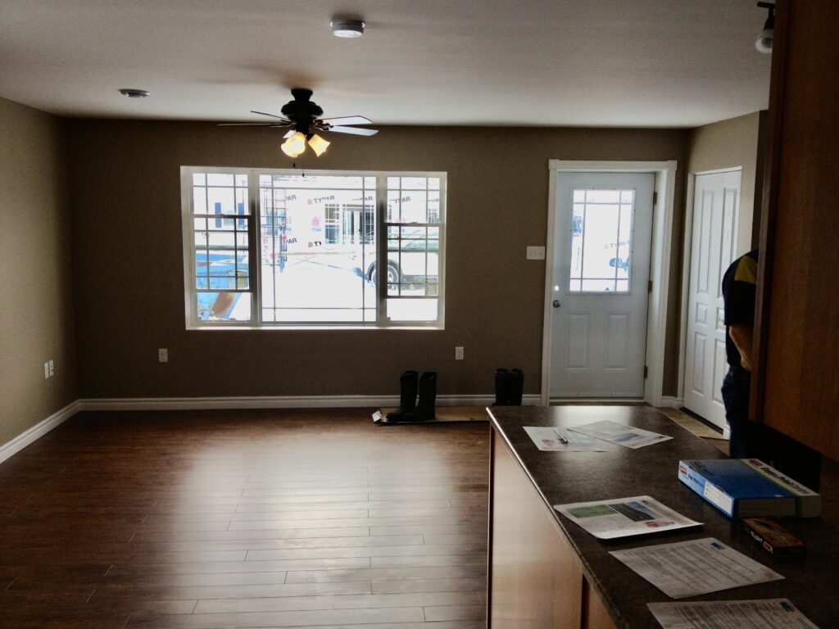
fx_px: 848
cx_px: 420
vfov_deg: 40.7
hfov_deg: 52.6
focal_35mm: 35
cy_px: 314
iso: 50
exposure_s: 1/141
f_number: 2.4
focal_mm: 4.28
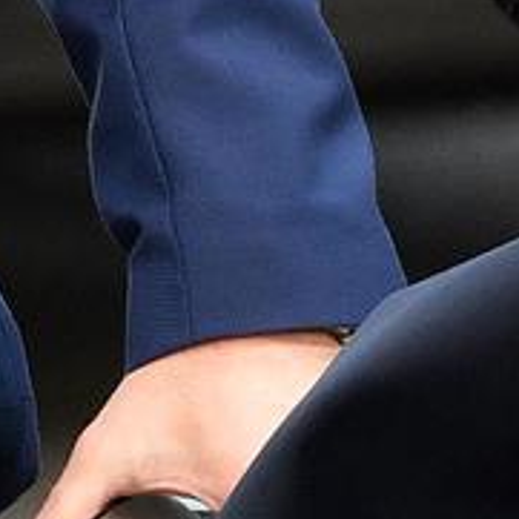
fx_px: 25444
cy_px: -284
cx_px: 1501
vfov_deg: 1.2
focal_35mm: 1500
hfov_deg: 1.2
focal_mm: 200
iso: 560
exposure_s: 1/800
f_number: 5
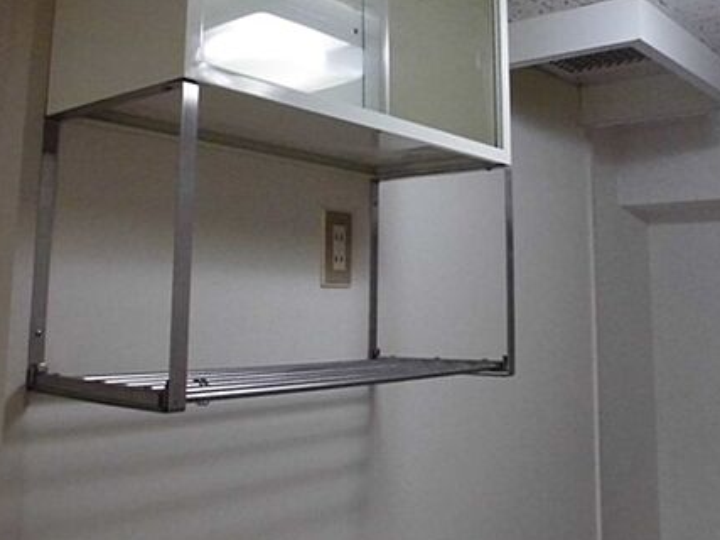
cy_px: 155
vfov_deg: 36.2
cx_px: 334
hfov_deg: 47.8
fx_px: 811
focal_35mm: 39
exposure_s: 1/40
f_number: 3.5
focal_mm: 4.6
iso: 800
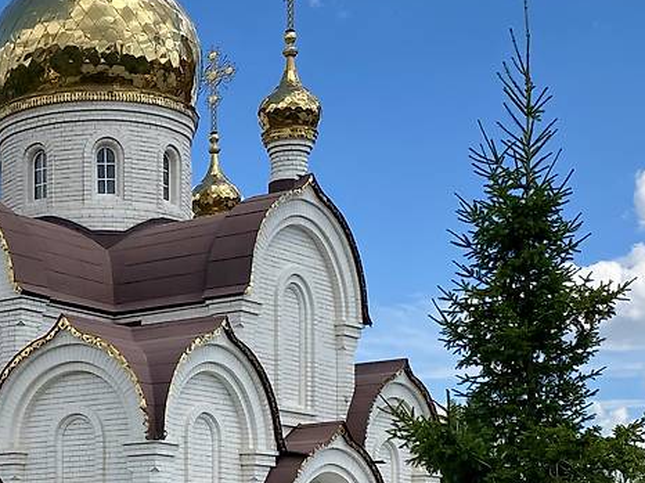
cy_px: 253
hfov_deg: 27.1
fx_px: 1248
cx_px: -19
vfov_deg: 21.9
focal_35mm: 67
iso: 32
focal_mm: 4.25
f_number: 1.8
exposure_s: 1/3205
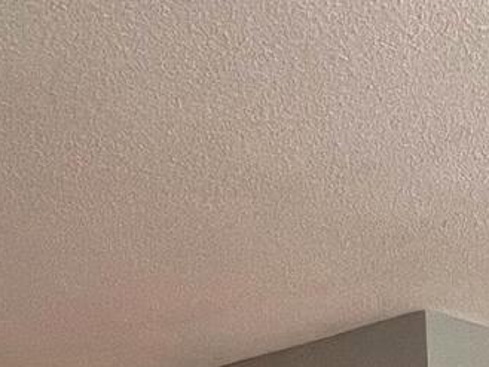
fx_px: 1145
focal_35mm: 81
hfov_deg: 23.1
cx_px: 493
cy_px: 737
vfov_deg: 14.9
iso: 80
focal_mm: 1.57
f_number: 1.8
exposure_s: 1/120
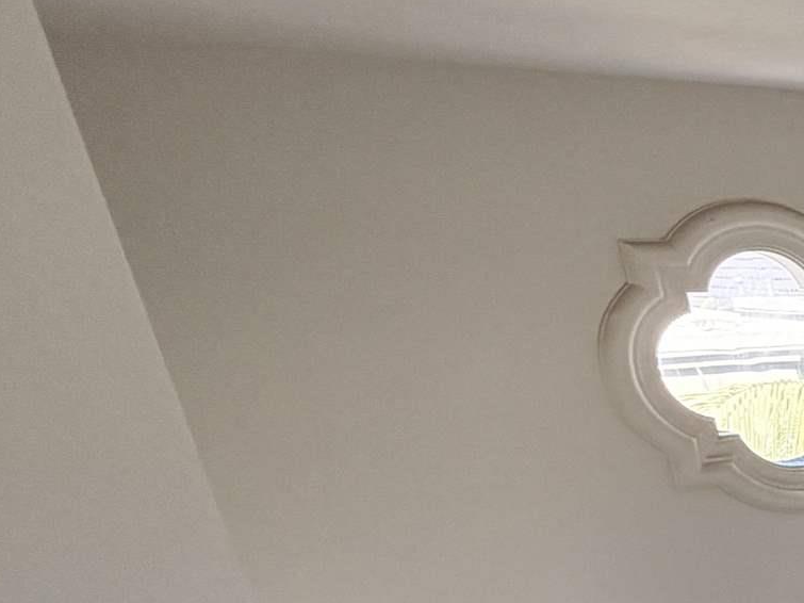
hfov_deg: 19.3
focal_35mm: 57
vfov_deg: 23.6
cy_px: 706
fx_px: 1324
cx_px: 1605
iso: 80
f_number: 2.2
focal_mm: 2.22
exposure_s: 1/121
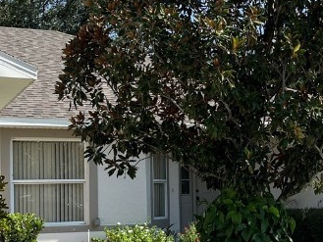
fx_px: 756
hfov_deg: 23.3
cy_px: 169
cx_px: 310
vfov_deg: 18.1
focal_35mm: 81
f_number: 1.6
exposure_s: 1/3413
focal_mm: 5.1
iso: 50
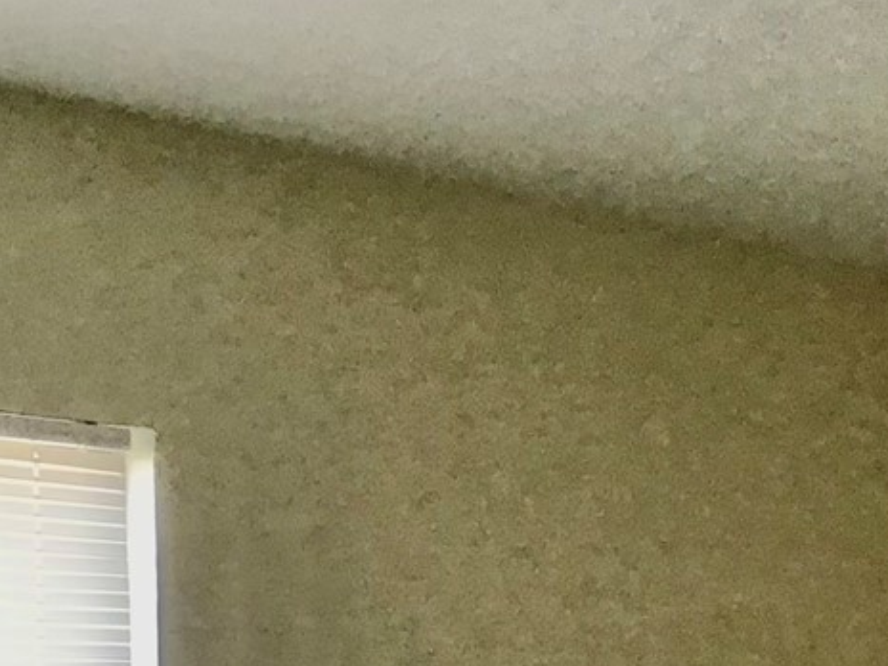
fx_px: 2745
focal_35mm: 107
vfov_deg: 13.2
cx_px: 733
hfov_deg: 18.2
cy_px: 947
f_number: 2.4
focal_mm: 3.3
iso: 32
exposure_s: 1/30
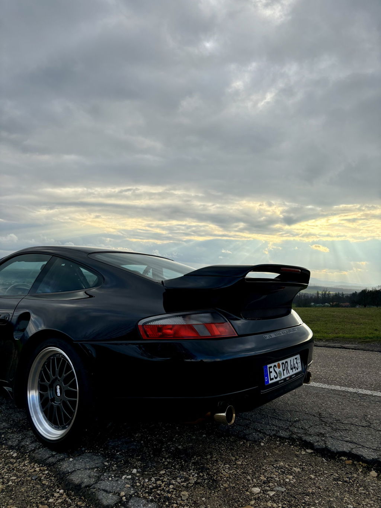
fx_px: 381
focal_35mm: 26
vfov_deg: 67.3
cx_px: 190
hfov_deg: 53.1
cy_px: 254
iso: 50
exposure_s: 1/2062
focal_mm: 5.96
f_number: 1.6
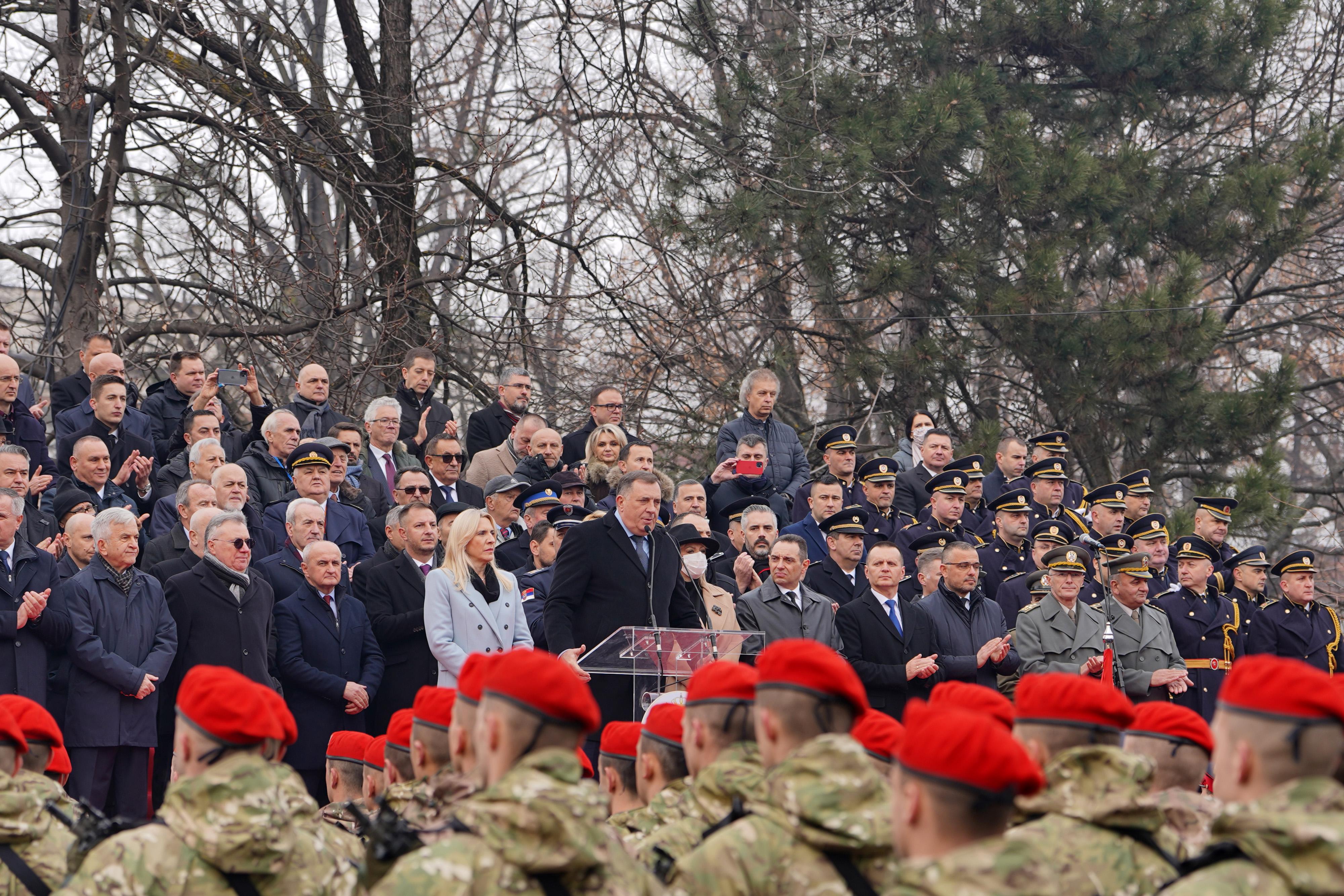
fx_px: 3920
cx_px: 672
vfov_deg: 13.0
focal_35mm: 105
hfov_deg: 19.5
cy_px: 448
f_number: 3.2
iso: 80
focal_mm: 70
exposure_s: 1/320
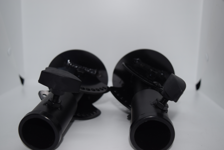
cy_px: 75
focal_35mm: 42
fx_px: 262
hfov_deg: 46.4
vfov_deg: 31.9
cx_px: 112
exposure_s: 1/100
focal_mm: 28
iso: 160
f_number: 5
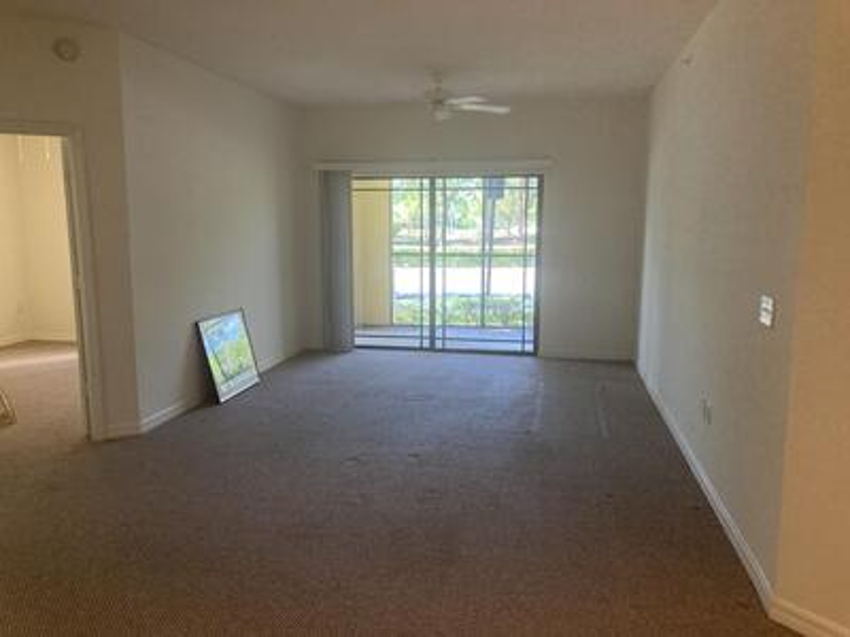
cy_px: 318
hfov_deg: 63.4
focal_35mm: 28
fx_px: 688
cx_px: 425
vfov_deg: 49.7
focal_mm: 3.99
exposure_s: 1/60
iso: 200
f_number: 1.8
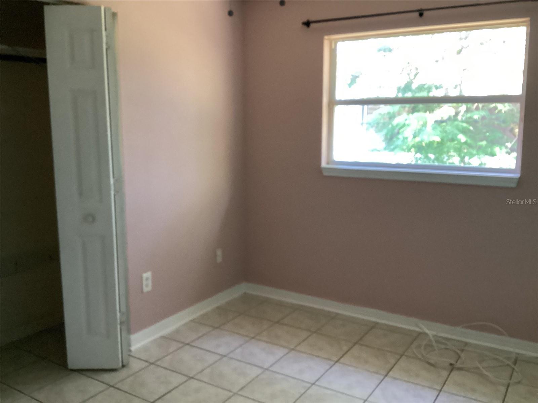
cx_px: 269
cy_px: 202
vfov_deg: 45.4
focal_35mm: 31
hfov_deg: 58.4
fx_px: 482
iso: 320
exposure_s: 1/60
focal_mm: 3.3
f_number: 2.4
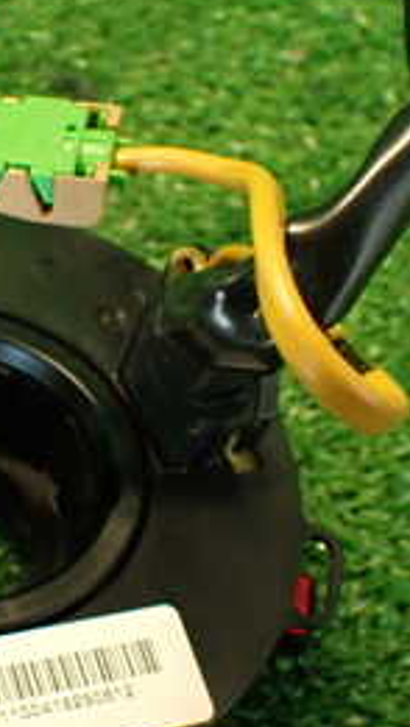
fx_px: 1545
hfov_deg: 15.0
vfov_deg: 26.5
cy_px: 365
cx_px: 42
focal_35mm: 80
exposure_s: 1/30
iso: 320
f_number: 2.4
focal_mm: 5.79
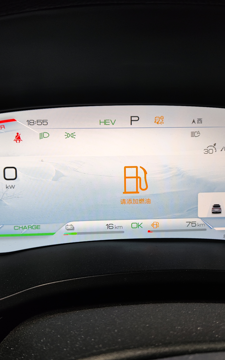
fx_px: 334
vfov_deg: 56.7
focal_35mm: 34
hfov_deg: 37.2
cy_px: 180
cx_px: 101
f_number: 1.8
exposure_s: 1/50
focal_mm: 4.68
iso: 136
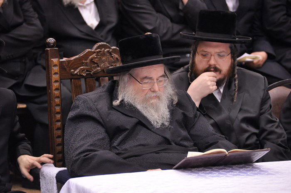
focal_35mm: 315
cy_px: 96
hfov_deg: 6.5
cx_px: 146
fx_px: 2543
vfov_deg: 4.4
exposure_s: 1/60
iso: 2000
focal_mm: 210
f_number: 5.6
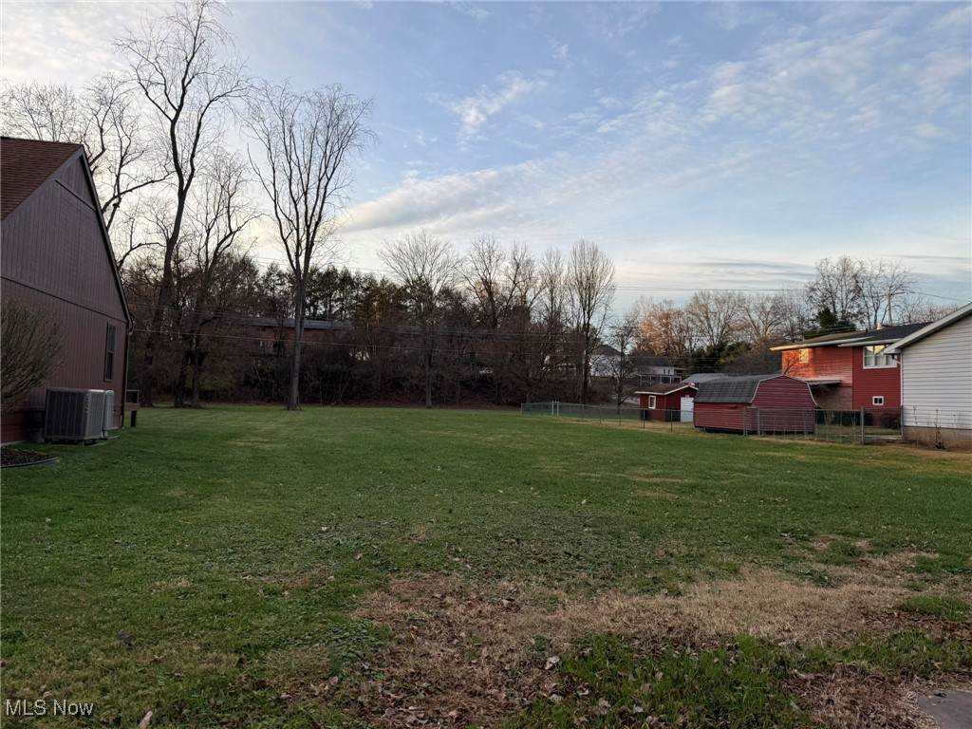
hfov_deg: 71.6
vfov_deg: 56.8
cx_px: 486
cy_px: 364
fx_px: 674
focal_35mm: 24
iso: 80
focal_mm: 6.76
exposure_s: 1/765
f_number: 1.78
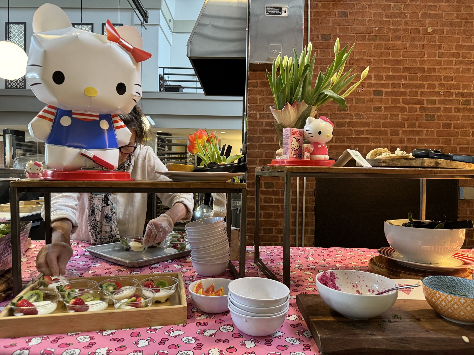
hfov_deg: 71.6
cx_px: 237
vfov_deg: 56.8
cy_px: 178
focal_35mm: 24
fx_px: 329
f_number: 1.78
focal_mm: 6.76
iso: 320
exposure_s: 1/60
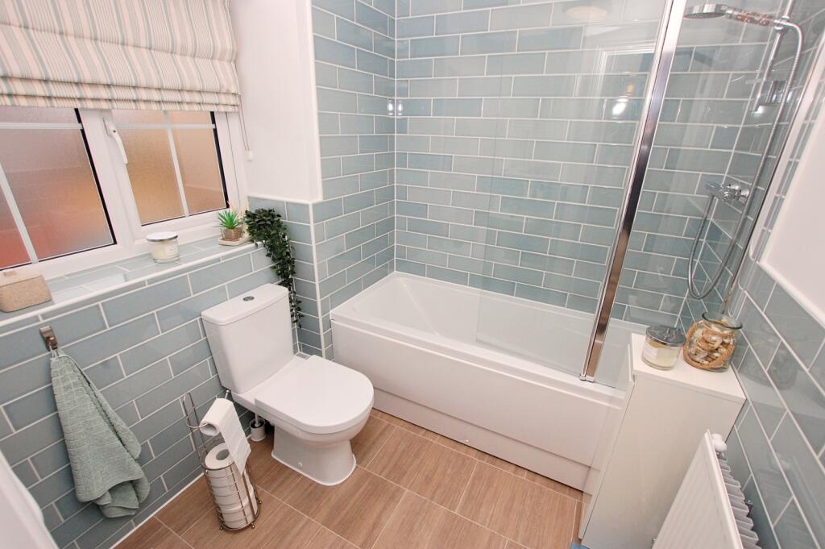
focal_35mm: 15
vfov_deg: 77.2
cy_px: 274
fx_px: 343
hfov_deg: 100.4
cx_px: 412
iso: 800
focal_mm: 10
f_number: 7.1
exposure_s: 1/200
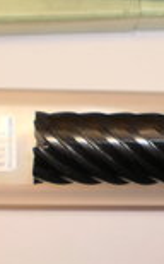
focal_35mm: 99
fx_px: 709
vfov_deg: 21.0
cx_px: 155
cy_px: 106
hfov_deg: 13.1
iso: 125
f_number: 3.1
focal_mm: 6.3
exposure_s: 1/30
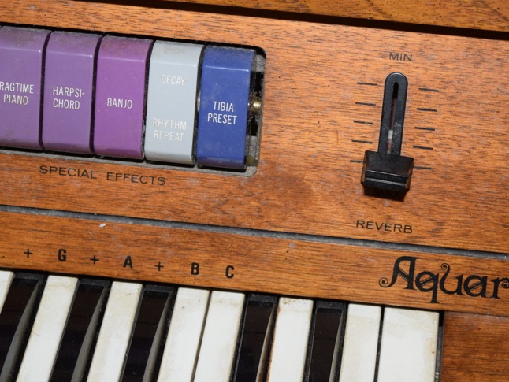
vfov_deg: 12.1
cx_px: 314
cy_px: 152
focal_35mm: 123
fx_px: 1806
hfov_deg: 16.0
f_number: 5.6
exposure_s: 1/60
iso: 500
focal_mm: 55
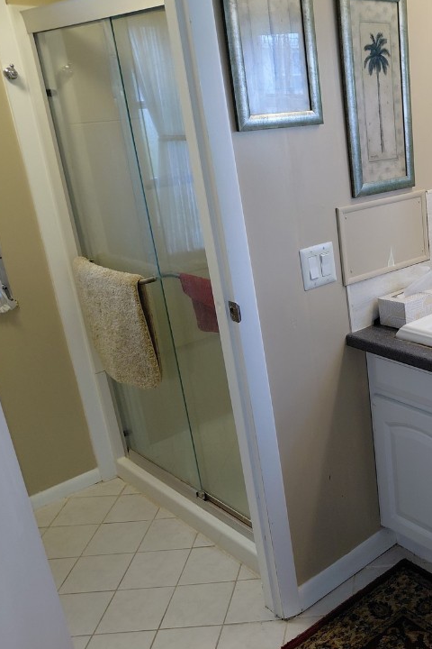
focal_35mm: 37
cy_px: 324
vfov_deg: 51.9
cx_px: 448
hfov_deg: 32.5
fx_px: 666
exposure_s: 1/120
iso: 200
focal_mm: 4.69
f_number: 1.8
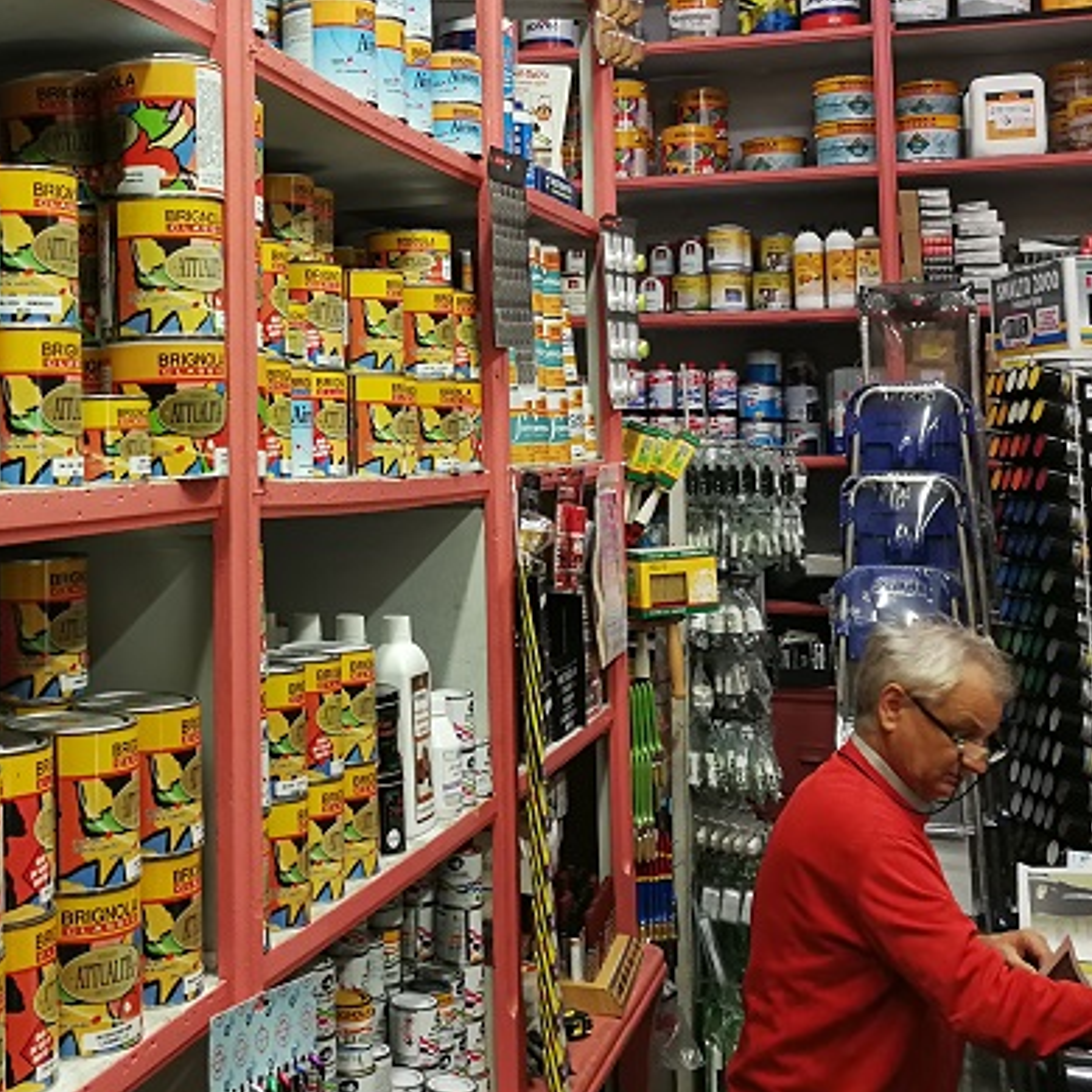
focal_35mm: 49
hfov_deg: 33.6
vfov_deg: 34.0
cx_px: 202
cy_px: 277
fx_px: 1749
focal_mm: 3.95
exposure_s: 1/33.3
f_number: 2.2
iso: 160
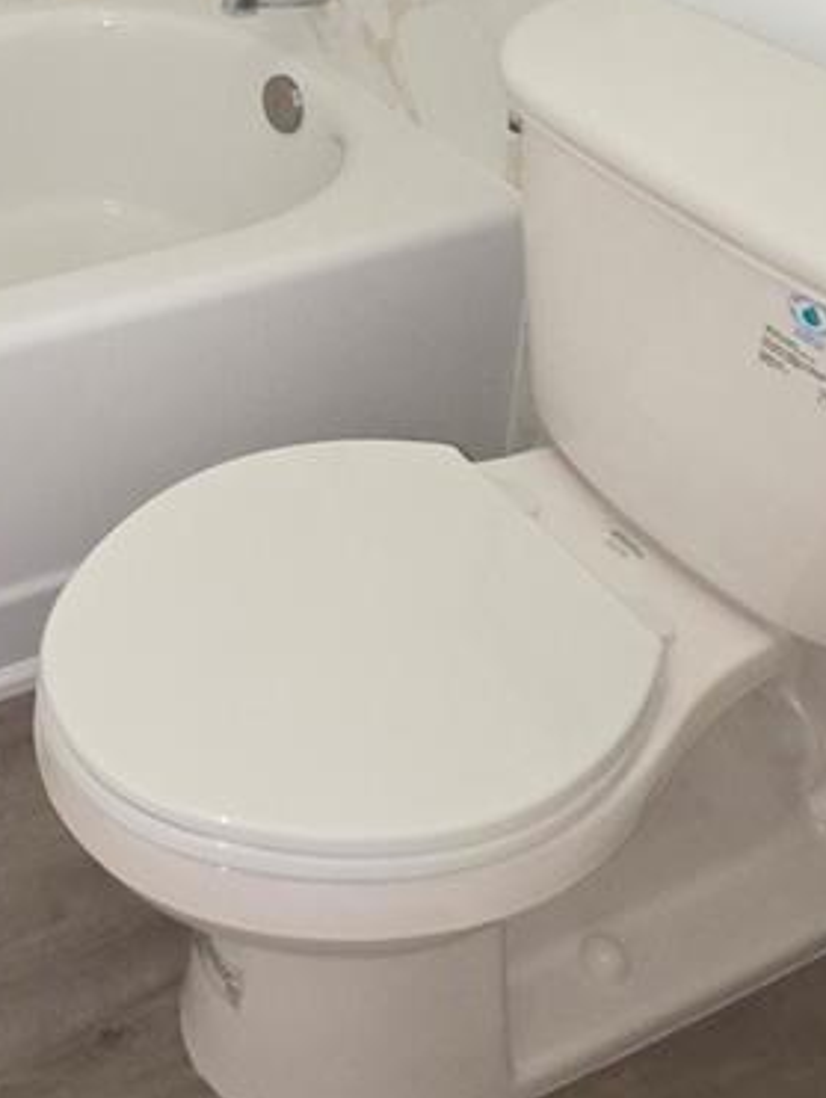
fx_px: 1334
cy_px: -198
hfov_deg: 30.1
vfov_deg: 35.7
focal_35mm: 42
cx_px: -127
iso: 200
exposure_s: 1/60
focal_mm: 2.2
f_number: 1.9
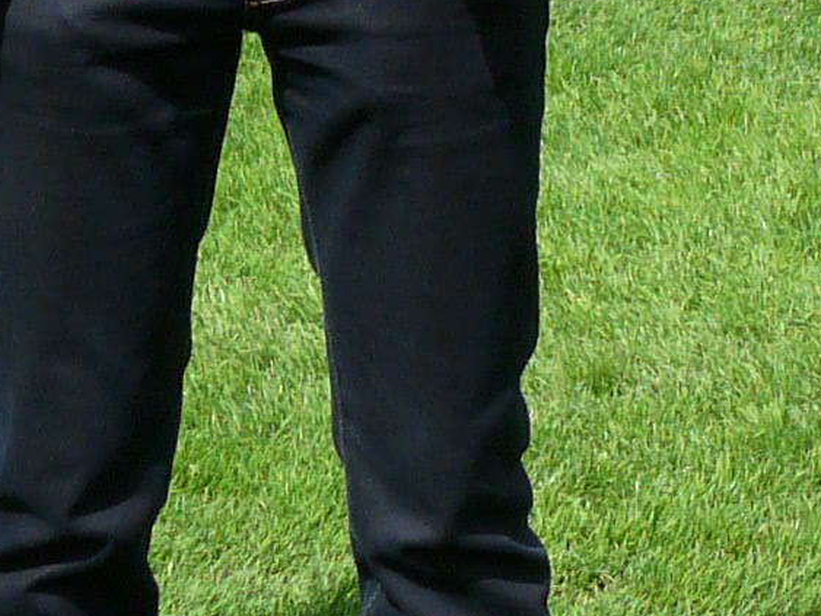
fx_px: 6213
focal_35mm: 262
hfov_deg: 7.5
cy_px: -101
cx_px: 771
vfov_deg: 5.6
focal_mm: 7.2
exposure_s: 1/800
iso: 100
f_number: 4
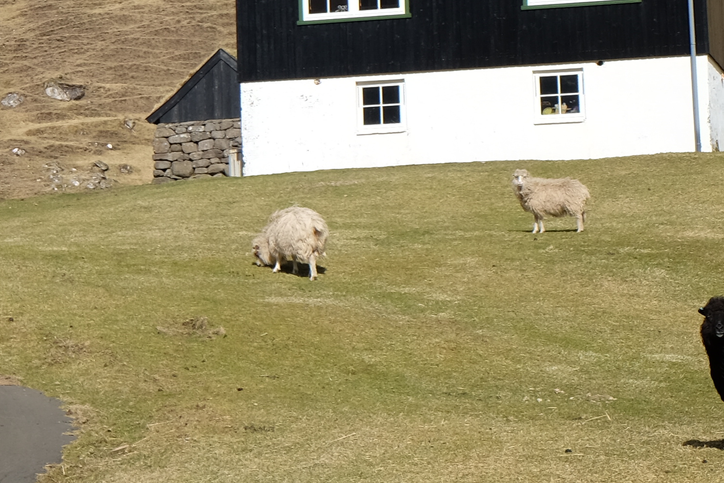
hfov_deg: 12.9
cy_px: -123
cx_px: -155
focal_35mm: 155
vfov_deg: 8.7
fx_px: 3117
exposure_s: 1/420
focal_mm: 31.5
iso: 200
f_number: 8
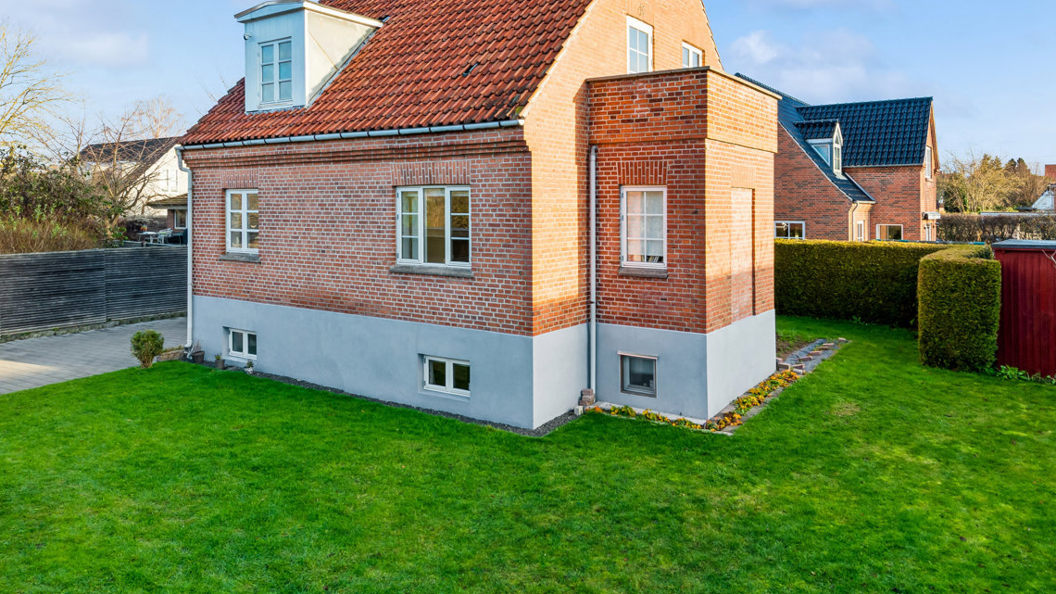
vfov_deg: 45.0
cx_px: 602
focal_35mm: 25
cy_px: 182
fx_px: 700
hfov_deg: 73.7
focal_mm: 17
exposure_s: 1/80
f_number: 10
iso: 200
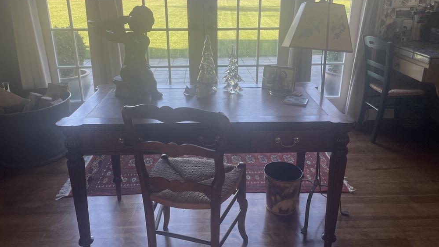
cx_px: 215
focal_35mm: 29
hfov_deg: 66.0
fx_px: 338
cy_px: 106
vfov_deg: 40.1
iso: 40
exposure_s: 1/121
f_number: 1.6
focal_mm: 4.2
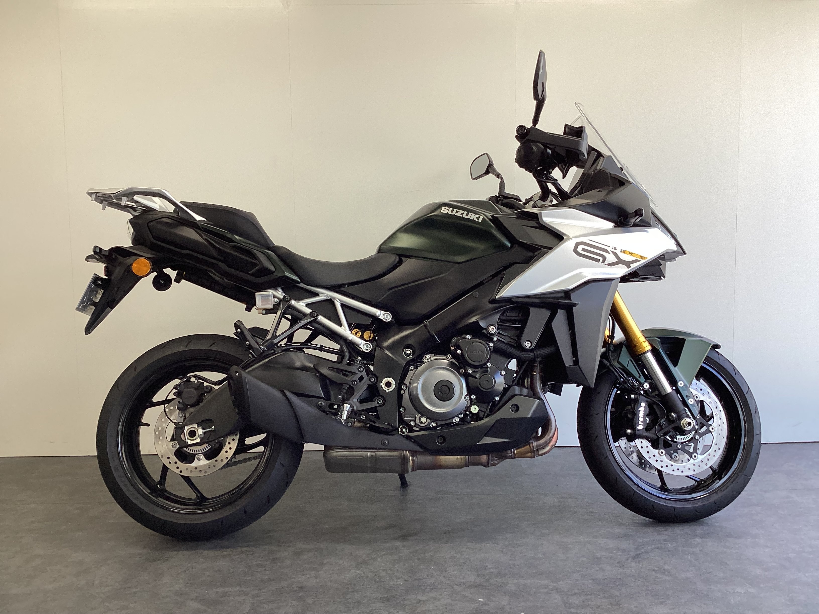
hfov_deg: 58.4
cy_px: 307
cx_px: 410
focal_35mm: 31
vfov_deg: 45.4
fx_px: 733
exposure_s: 1/120
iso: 50
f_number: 2.4
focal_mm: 3.3
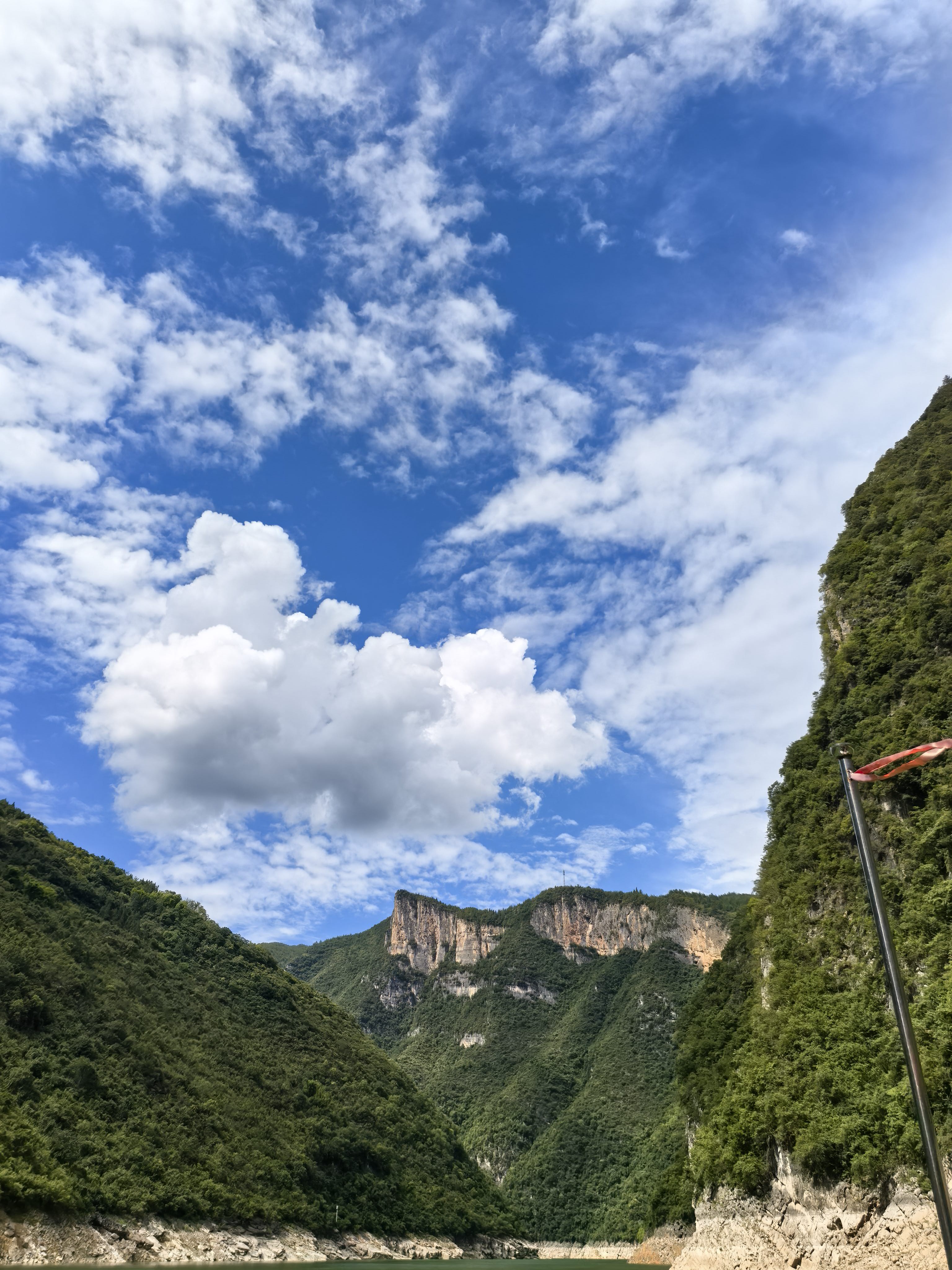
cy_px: 635
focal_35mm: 27
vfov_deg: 65.3
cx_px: 476
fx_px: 990
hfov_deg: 51.4
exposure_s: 1/12987
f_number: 1.4
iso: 50
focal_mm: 5.75
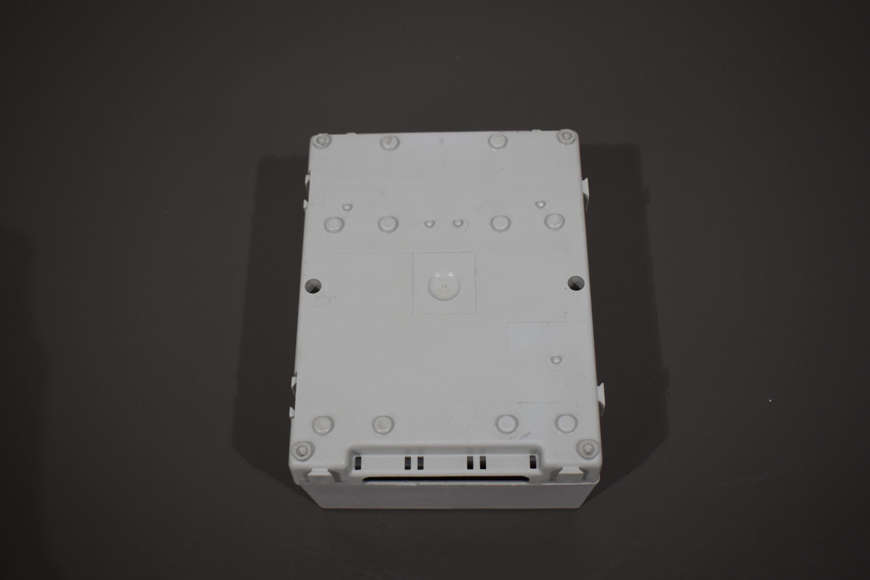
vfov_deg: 30.9
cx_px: 435
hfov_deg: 45.0
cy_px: 290
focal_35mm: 44
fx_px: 1051
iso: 500
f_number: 4.2
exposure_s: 1/250
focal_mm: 29
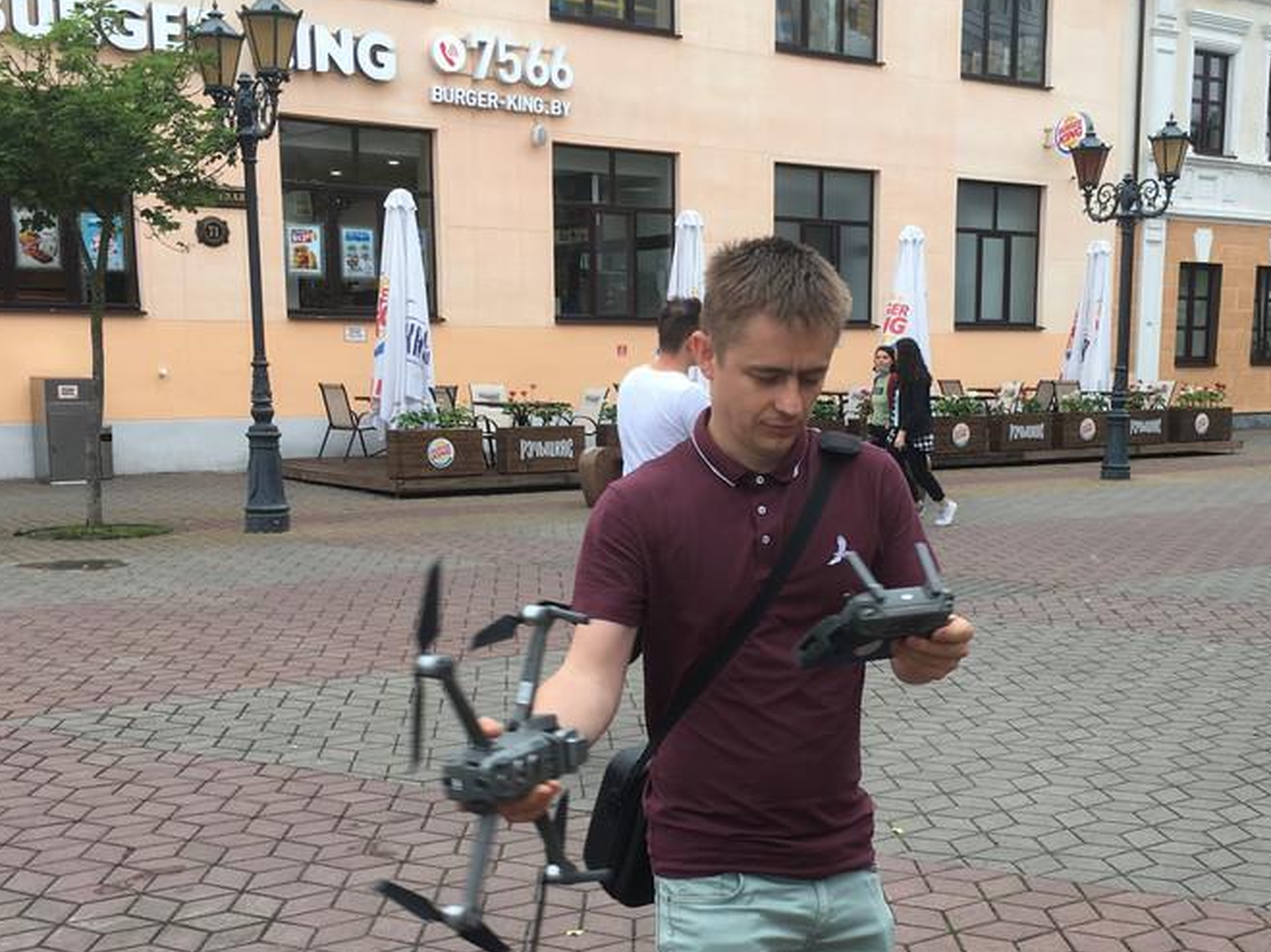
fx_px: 1615
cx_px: 737
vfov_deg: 32.7
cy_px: 609
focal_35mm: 44
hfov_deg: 42.8
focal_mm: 4.15
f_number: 2.2
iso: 25
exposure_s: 1/137
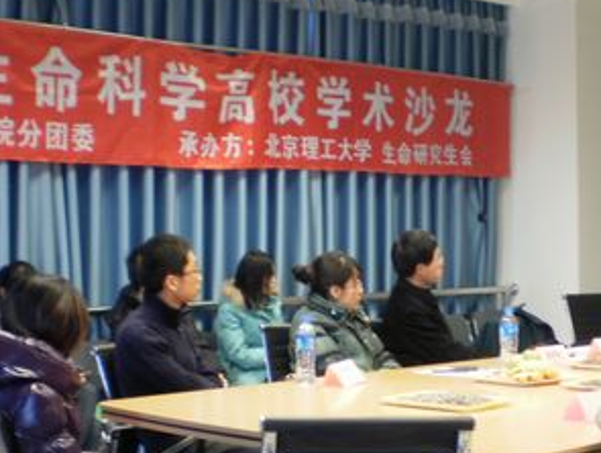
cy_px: 263
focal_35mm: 78
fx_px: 1356
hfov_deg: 25.0
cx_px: 357
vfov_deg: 18.9
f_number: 3.1
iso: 125
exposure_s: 1/6
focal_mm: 6.3
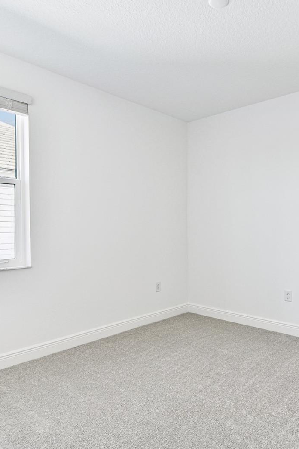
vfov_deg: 76.1
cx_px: 224
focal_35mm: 23
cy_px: 226
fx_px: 286
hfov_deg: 52.7
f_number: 7.1
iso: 100
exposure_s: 1/25
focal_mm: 10
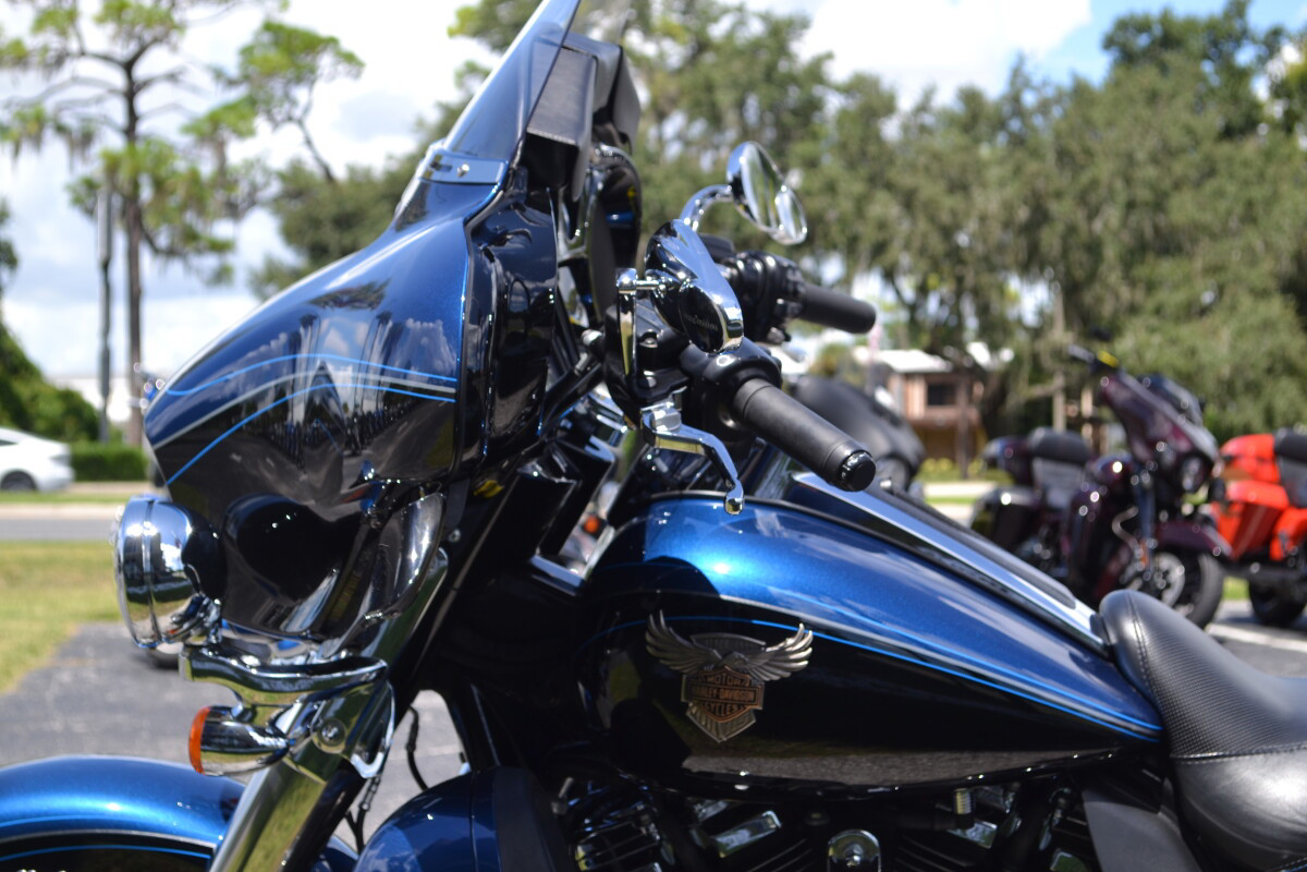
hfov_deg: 28.1
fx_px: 2614
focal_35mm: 72
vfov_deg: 18.9
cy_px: 436
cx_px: 654
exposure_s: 1/200
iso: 100
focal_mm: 48
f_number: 7.1
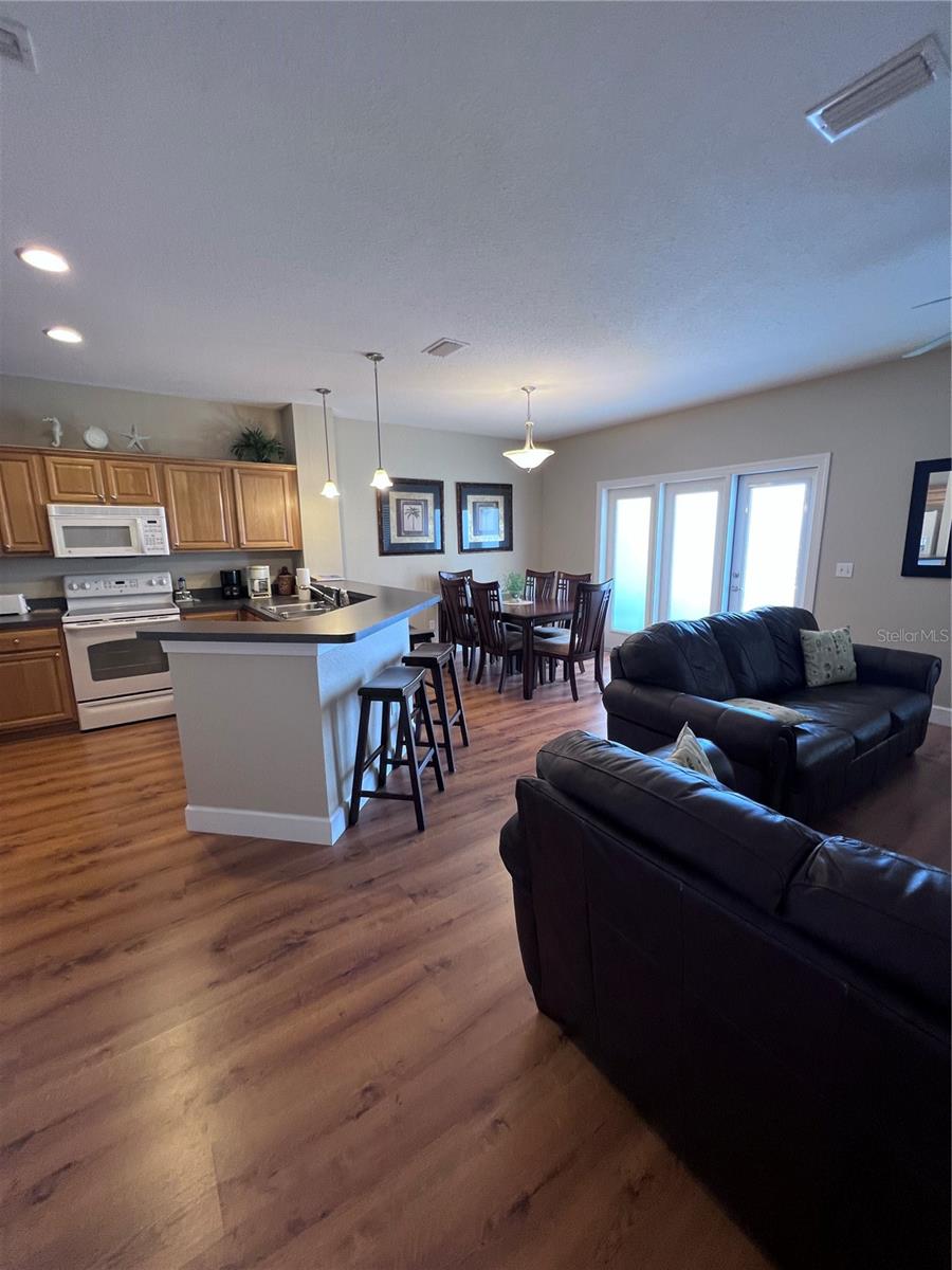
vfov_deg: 106.2
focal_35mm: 13
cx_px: 476
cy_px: 635
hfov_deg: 89.9
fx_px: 477
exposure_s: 1/60
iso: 125
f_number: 1.8
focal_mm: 1.57
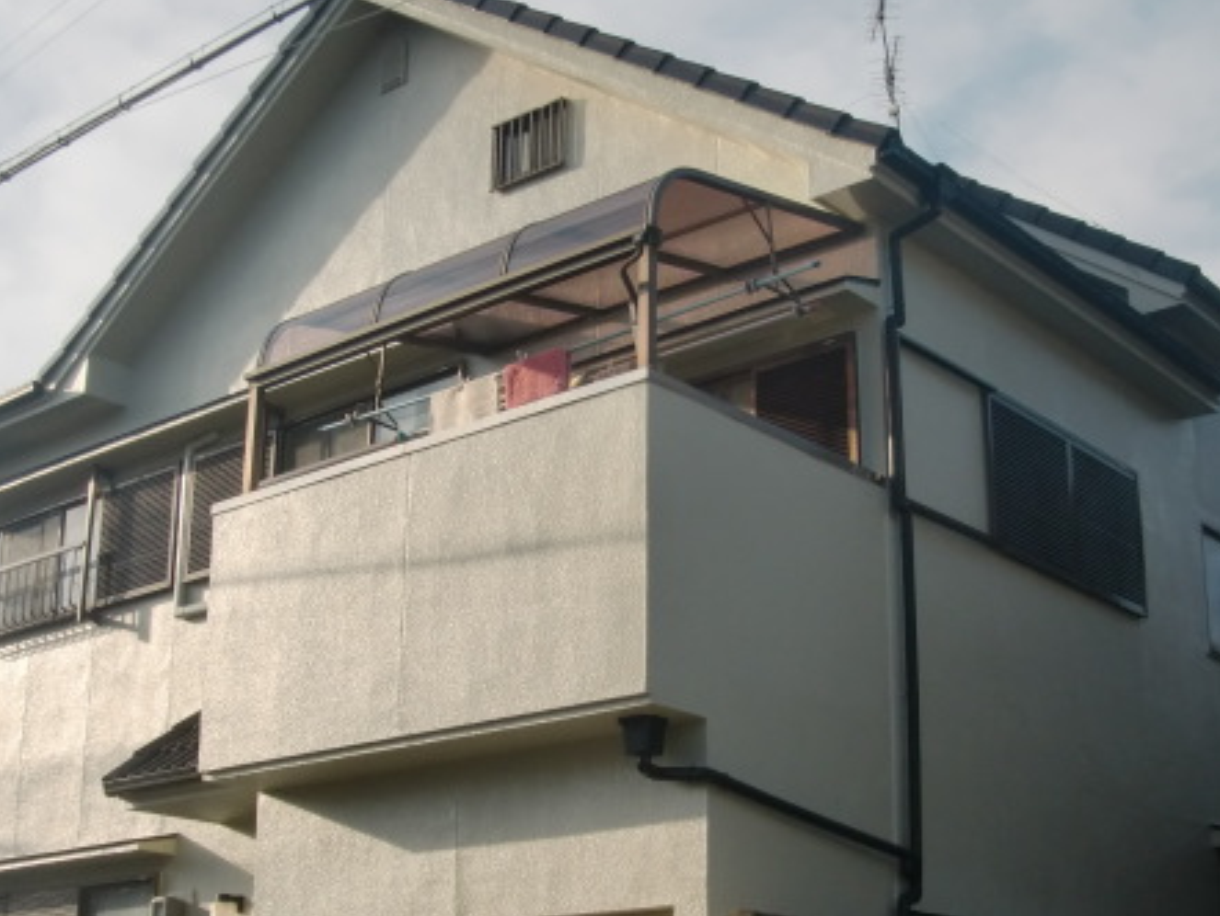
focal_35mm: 55
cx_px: 685
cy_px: 585
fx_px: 1939
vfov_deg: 26.5
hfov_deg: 34.9
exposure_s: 1/500
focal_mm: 6.66
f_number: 3.9
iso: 64
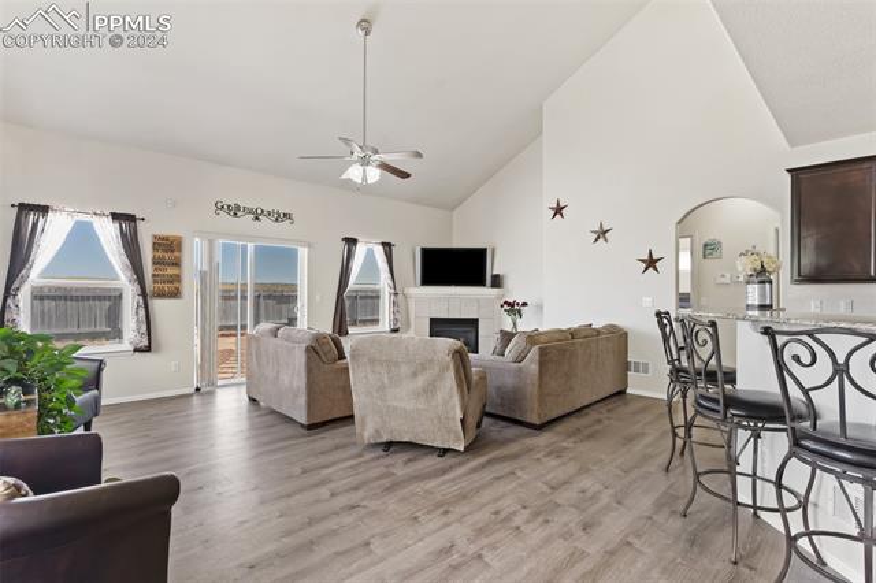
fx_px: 413
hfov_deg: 93.3
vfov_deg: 70.4
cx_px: 438
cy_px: 292
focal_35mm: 17
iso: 400
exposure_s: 1/5
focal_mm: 17
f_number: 8
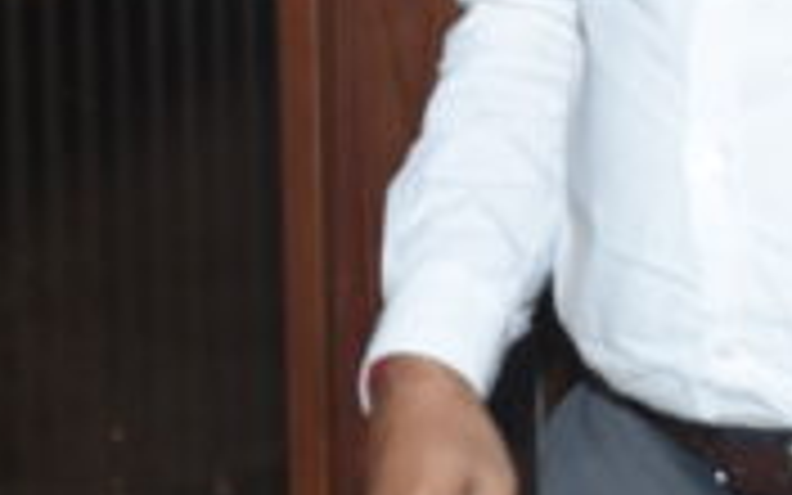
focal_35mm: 196
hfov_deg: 10.7
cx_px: 171
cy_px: 106
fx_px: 4231
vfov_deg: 6.7
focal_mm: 22
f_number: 4.5
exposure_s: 1/125
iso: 1250
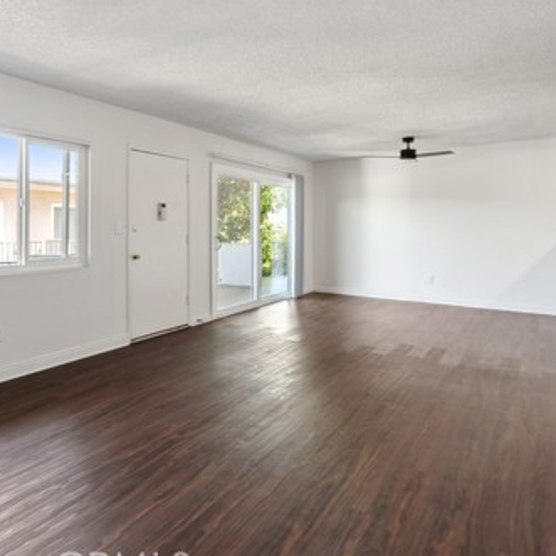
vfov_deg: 66.8
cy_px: 233
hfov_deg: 66.8
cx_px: 230
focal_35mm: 23
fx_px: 418
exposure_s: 1/20
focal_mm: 14
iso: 100
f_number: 9
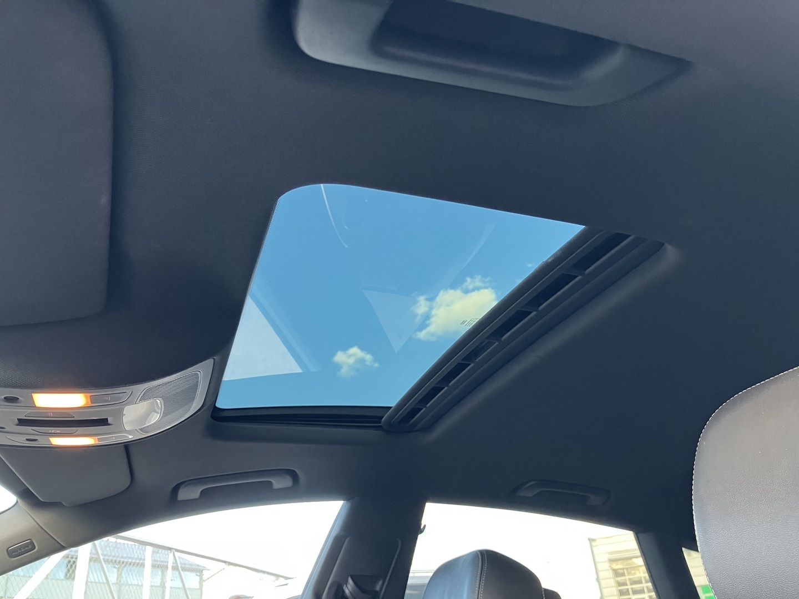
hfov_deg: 63.4
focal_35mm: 28
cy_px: 300
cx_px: 400
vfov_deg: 49.7
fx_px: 646
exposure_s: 1/60
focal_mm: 3.99
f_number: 1.8
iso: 125
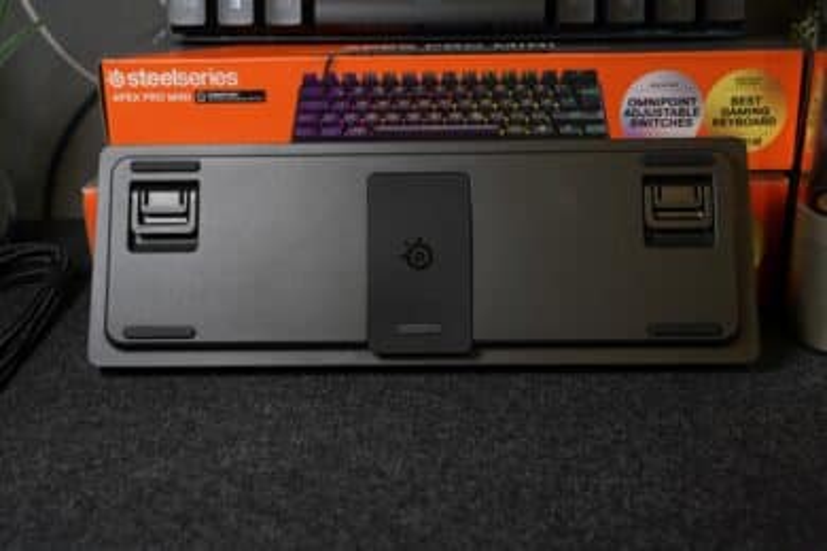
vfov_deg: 32.6
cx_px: 414
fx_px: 942
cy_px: 276
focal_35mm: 41
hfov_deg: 47.4
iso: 800
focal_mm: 41
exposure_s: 1/50
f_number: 7.1
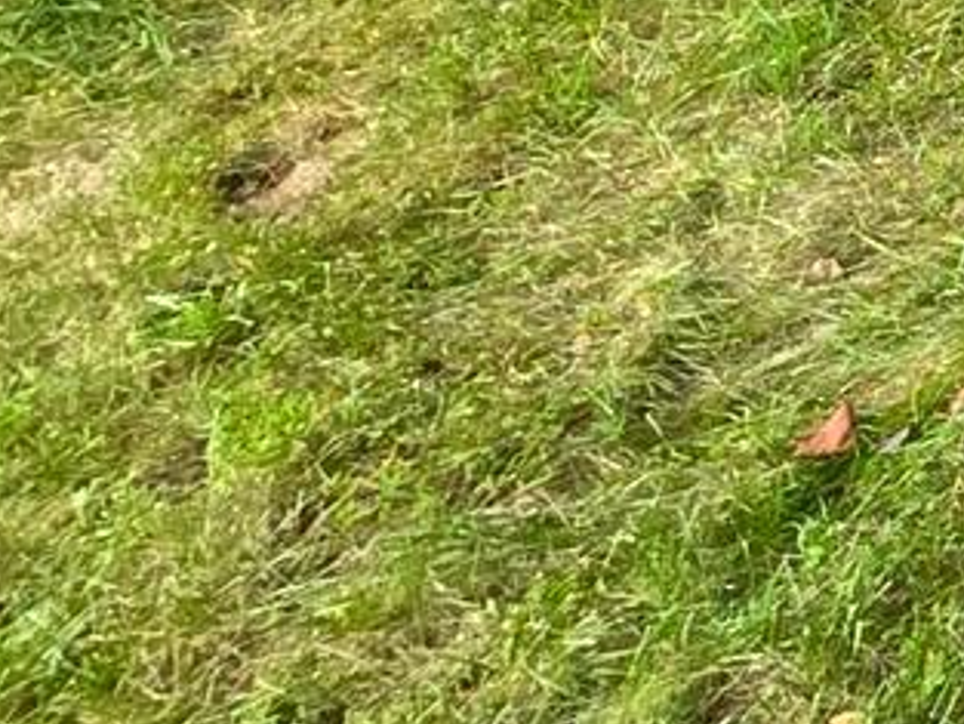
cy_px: -943
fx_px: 2368
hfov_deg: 10.8
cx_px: 3040
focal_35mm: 85
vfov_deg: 13.4
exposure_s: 1/327
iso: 50
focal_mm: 2.2
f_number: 2.2
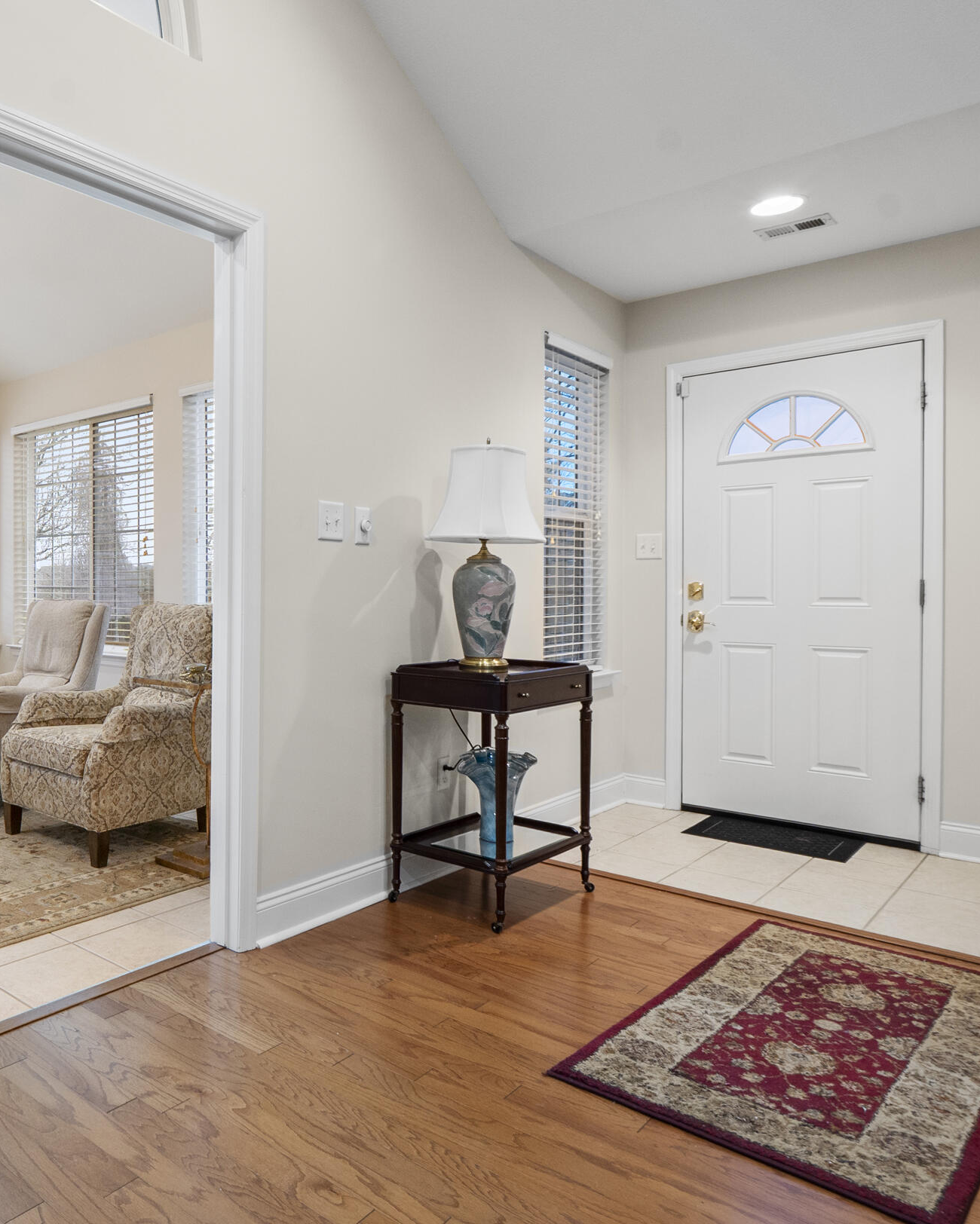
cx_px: 241
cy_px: 598
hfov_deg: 52.5
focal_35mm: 26
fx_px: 942
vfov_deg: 66.0
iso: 250
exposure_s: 1/2
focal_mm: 12
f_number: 9
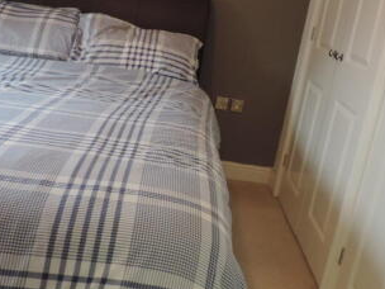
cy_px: 134
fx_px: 512
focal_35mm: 46
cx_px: 216
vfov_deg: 31.5
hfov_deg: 41.2
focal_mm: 4.3
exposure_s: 1/30
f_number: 3
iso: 320
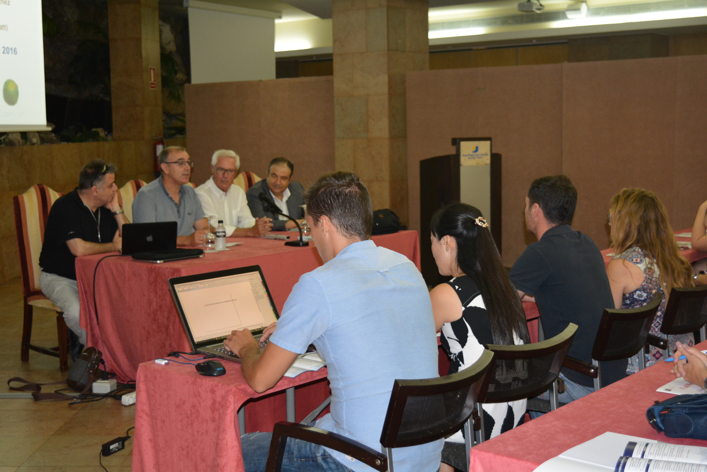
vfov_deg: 26.5
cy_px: 236
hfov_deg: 38.9
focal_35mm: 51
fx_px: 1002
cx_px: 354
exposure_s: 1/60
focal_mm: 34
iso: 1600
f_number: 4.5
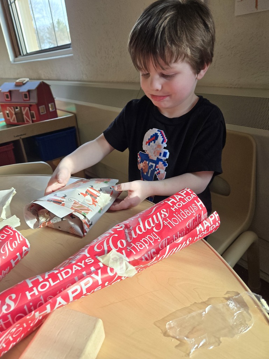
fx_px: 238
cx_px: 134
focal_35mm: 23
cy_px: 180
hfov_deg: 58.9
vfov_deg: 73.9
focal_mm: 5.4
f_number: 1.8
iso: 125
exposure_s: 1/180
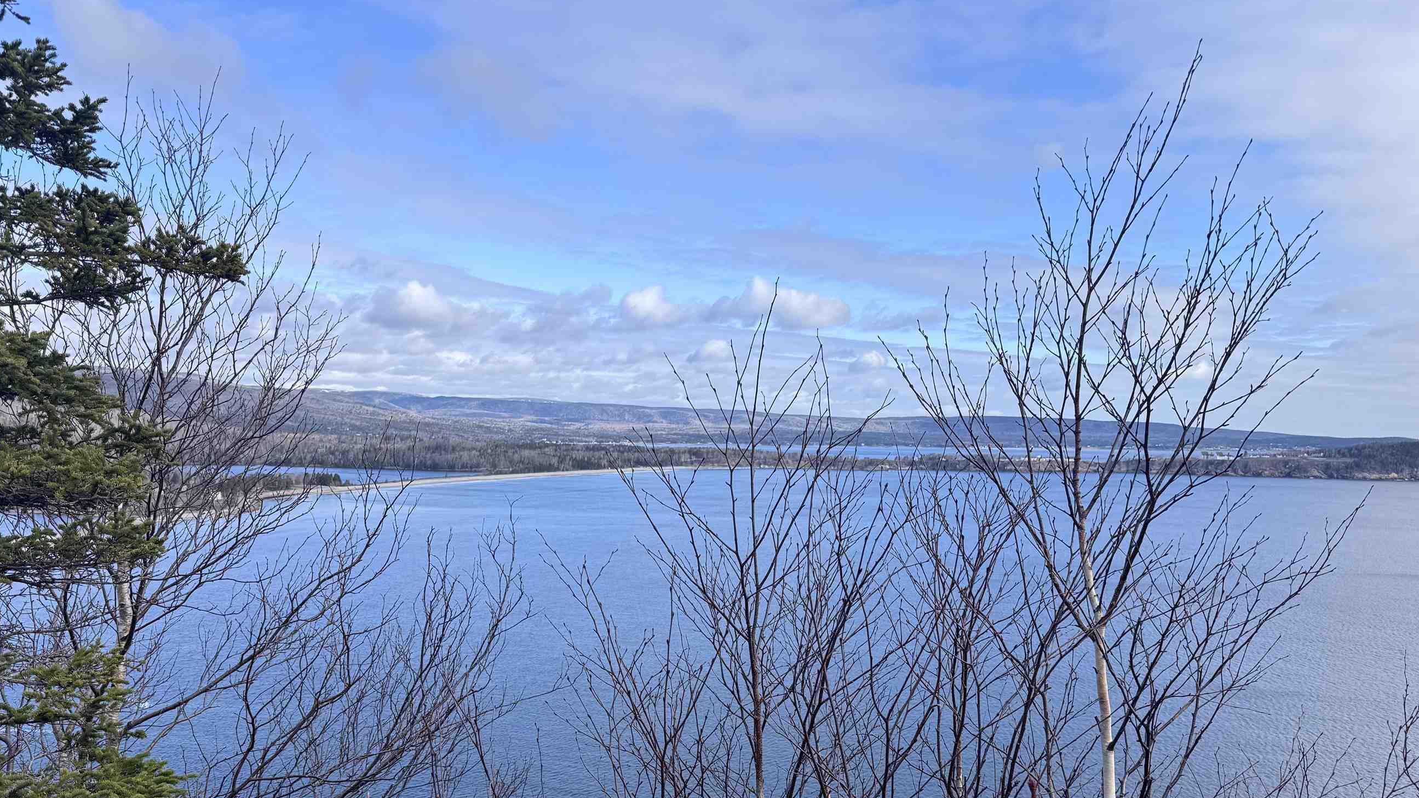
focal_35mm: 31
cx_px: 705
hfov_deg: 62.6
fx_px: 1166
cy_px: 584
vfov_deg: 37.0
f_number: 1.78
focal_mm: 6.76
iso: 80
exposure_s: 1/2959
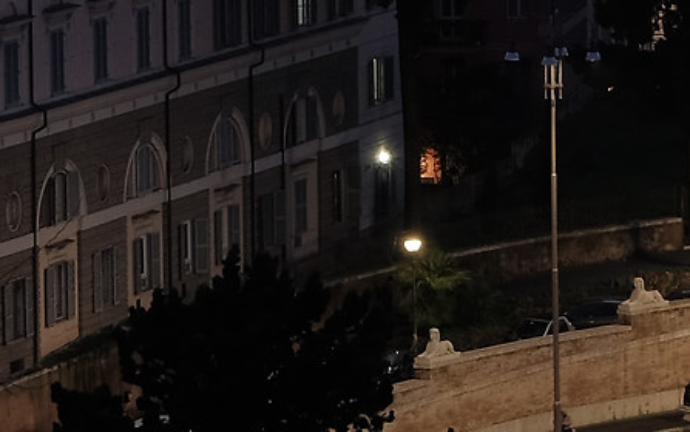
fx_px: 6172
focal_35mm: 328
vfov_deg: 4.0
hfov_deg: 6.4
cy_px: -123
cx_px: 684
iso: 200
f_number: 9
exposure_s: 1.3
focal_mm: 40.2
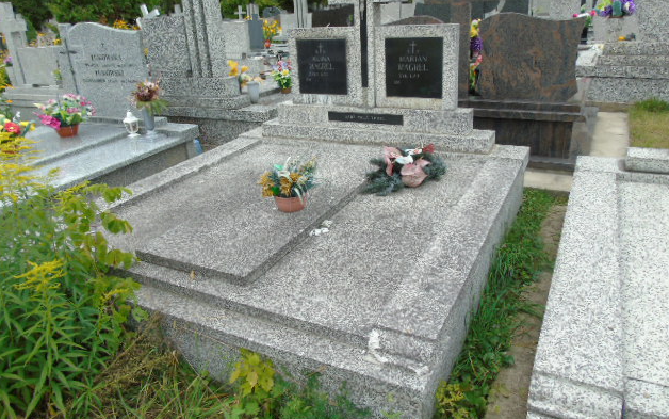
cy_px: 202
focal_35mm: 27
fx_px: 492
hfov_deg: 68.4
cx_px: 329
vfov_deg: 46.0
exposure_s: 1/125
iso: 80
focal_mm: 4.4
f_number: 3.4
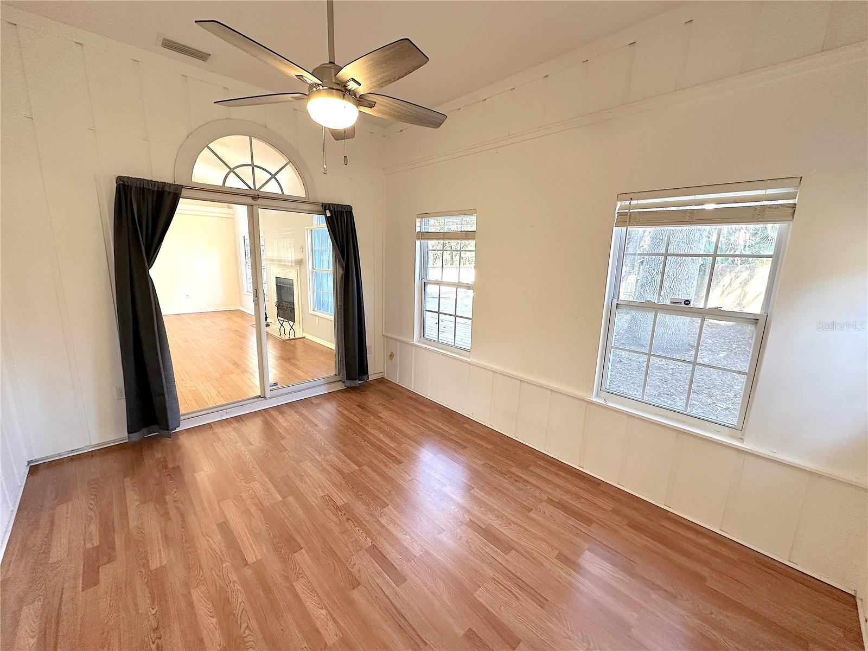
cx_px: 434
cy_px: 326
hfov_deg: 102.1
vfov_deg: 85.7
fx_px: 351
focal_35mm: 14
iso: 200
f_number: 2.2
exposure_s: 1/120
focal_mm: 2.22
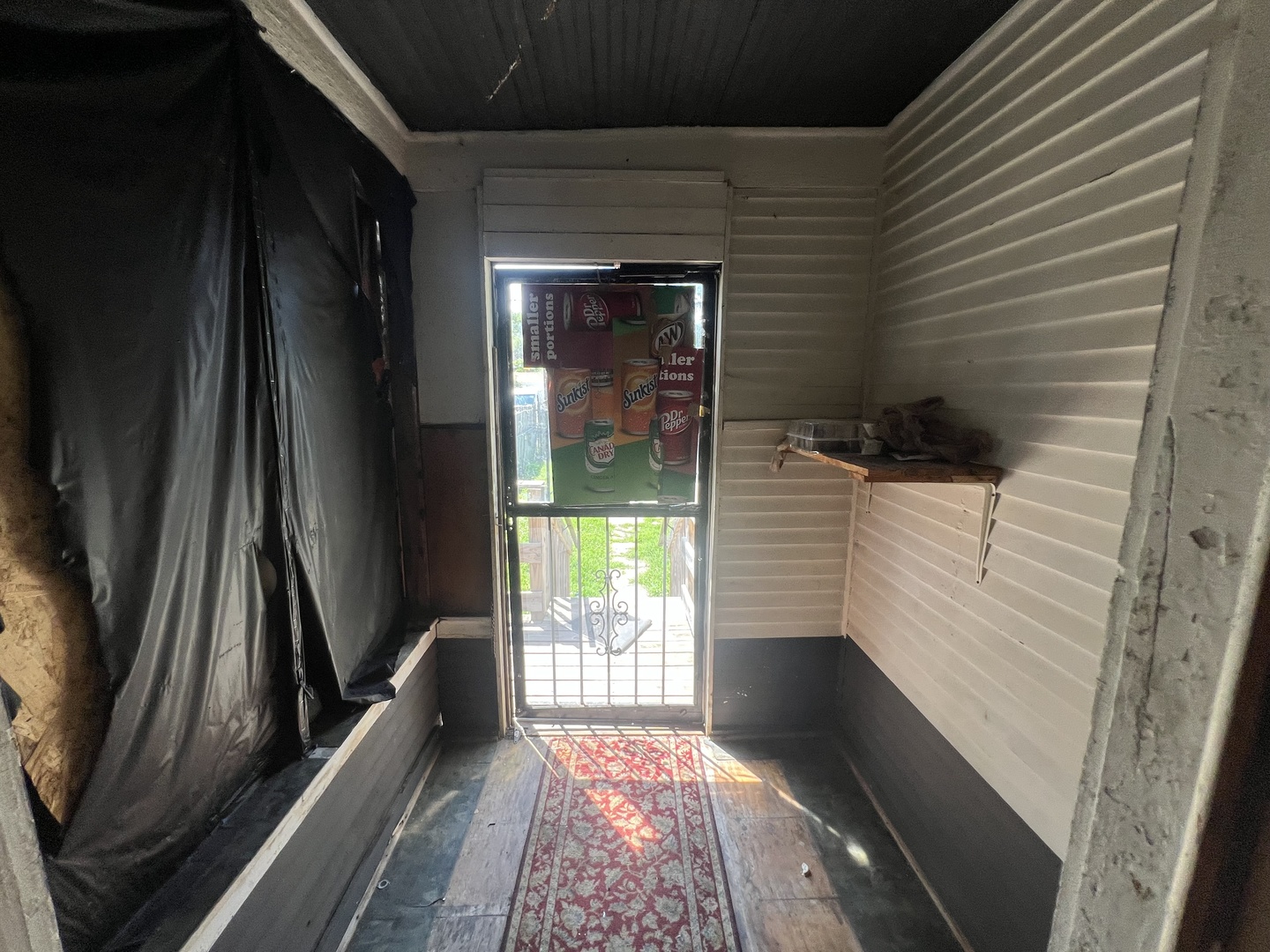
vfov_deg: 89.9
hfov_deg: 106.2
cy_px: 476
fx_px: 477
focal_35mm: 13
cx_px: 635
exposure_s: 1/99
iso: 50
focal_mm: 1.57
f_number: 1.8
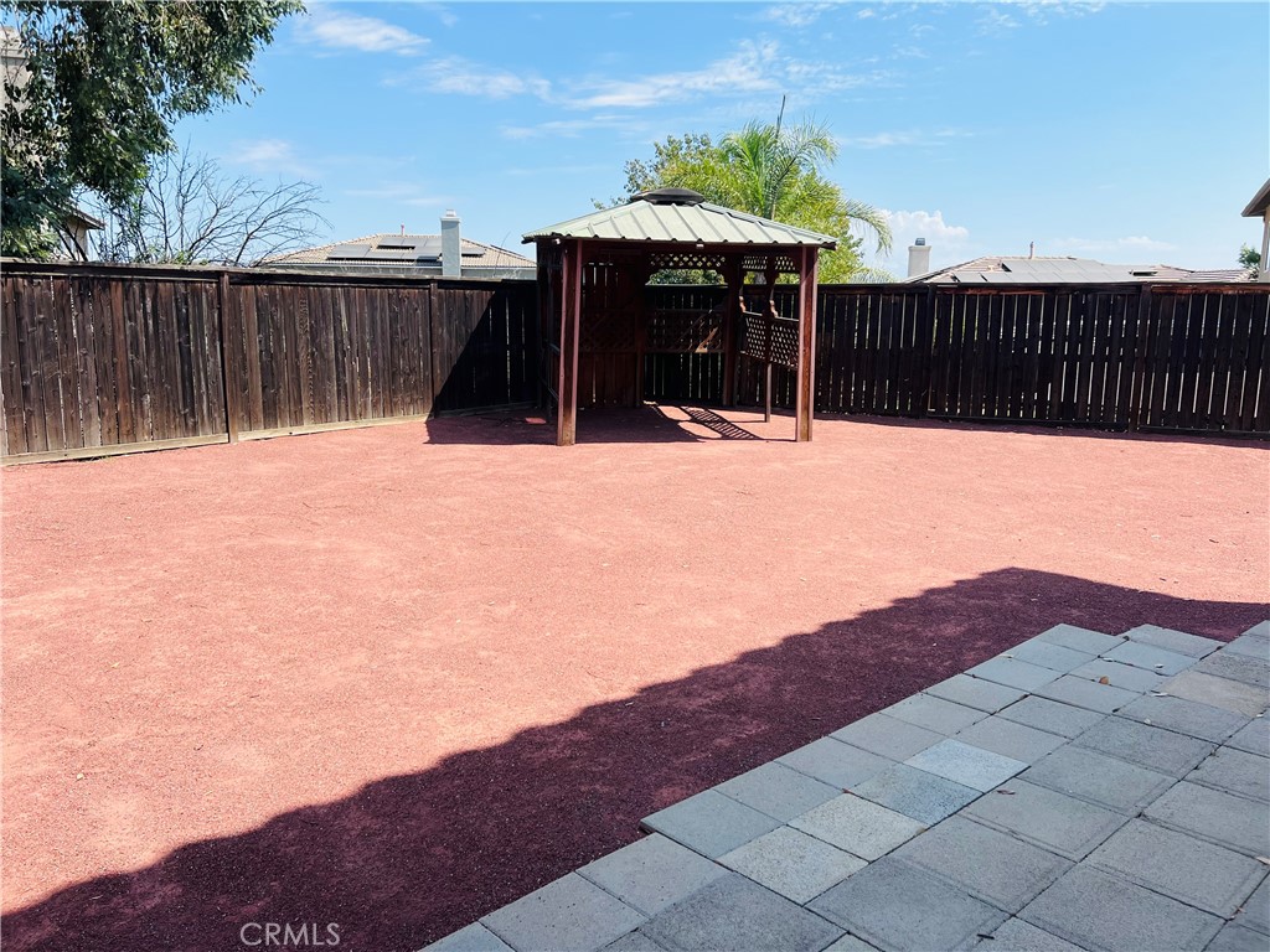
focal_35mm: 26
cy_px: 476
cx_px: 635
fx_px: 954
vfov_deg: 53.1
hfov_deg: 67.3
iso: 50
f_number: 1.5
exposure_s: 1/3257
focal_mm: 5.7
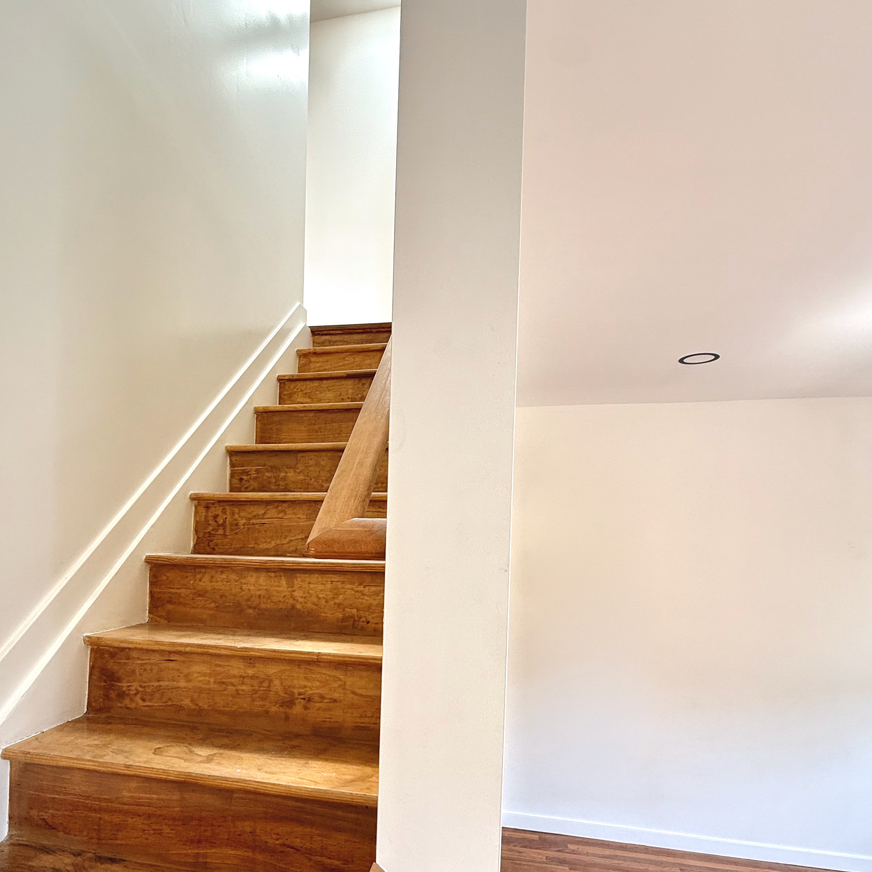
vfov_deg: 73.3
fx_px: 570
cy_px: 557
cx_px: 367
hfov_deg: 74.3
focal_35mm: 20
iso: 100
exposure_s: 1/99
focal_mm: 2.22
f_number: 2.2
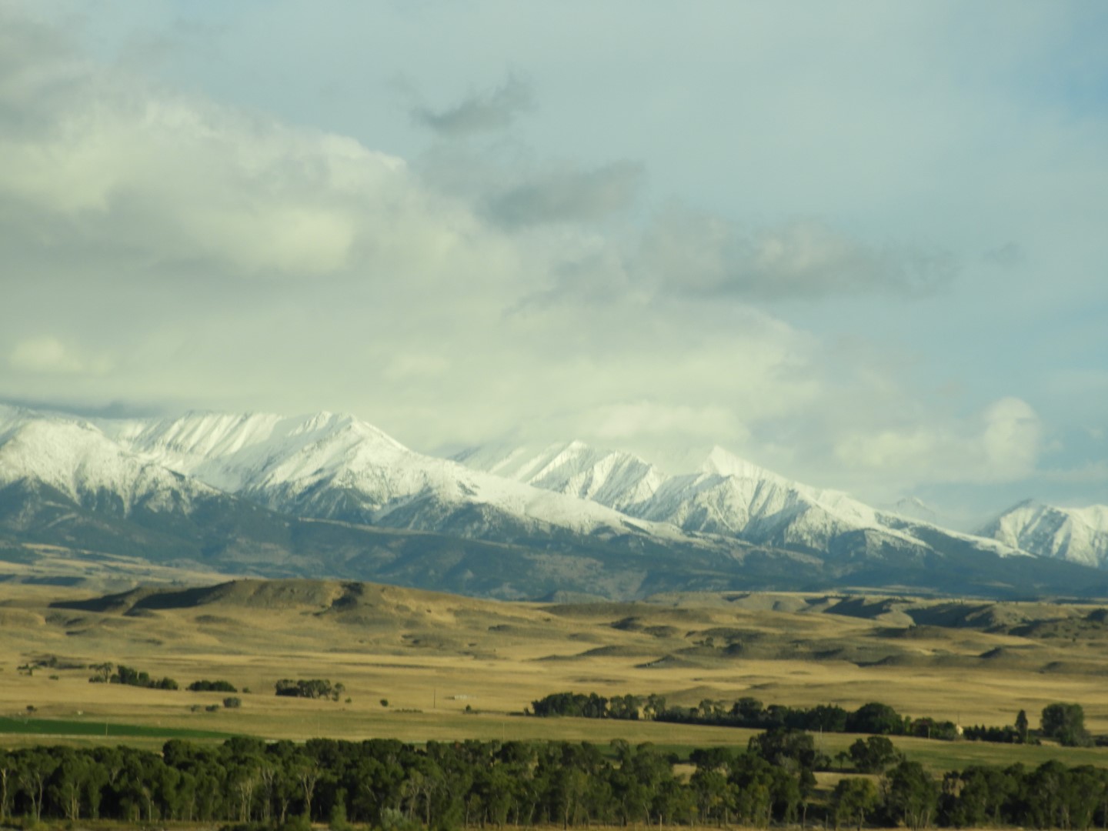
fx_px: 4321
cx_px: 554
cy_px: 416
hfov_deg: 14.6
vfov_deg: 11.0
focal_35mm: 135
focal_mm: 24.2
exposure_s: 1/400
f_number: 5
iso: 100
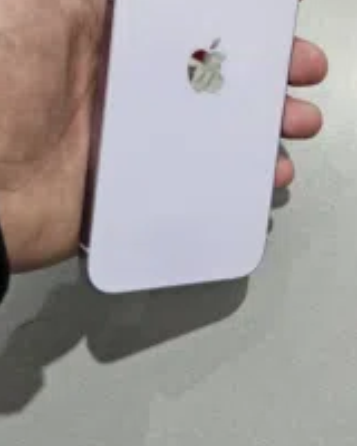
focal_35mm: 45
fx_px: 594
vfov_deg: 39.7
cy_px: 98
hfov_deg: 33.4
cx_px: 199
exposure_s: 1/180
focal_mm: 5.4
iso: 50
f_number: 1.8
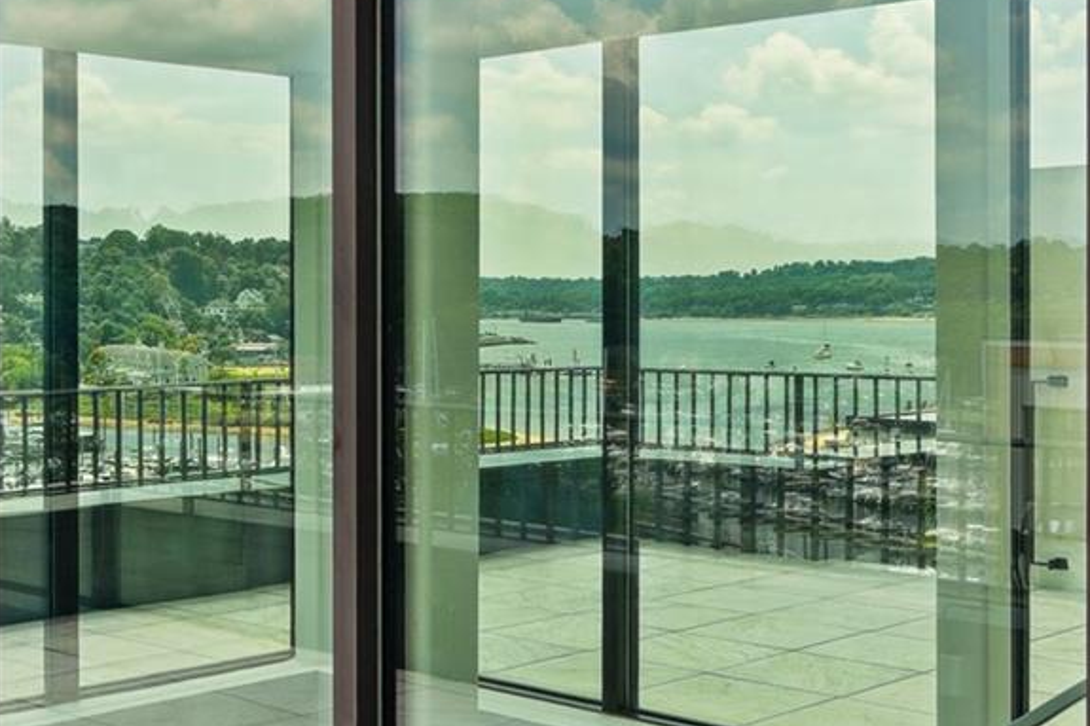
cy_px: 355
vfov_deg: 23.8
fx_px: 1725
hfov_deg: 35.0
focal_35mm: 57
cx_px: 440
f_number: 5.6
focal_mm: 16
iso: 100
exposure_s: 1/200
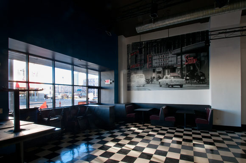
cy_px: 82
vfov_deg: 77.2
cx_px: 123
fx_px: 102
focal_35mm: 15
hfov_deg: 100.5
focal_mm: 10
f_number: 16
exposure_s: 1/2.5
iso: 200
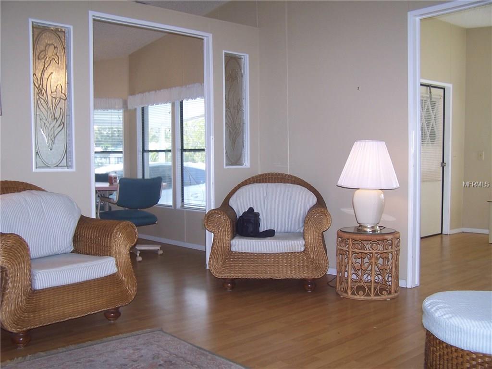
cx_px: 246
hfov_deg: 49.0
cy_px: 184
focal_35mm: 38
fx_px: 540
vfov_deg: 37.7
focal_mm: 6.3
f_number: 2.8
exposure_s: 1/60
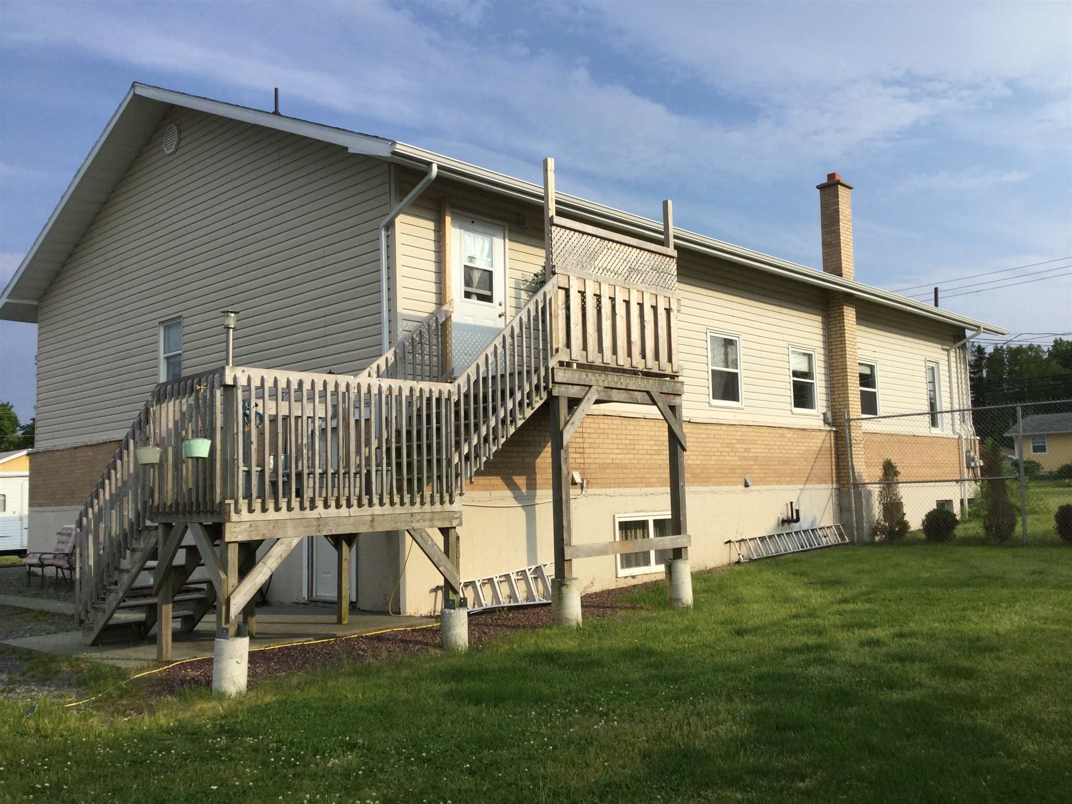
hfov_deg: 58.4
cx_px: 536
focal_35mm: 31
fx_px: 960
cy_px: 402
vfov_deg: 45.4
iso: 25
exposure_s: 1/1164
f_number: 2.4
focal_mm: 3.3
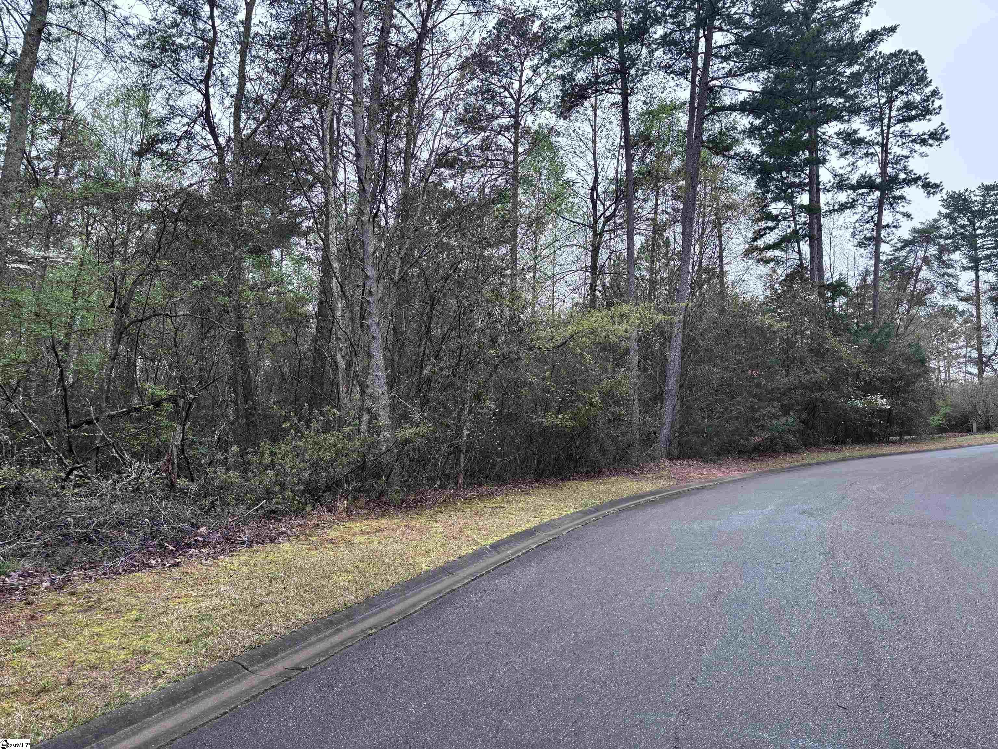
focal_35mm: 26
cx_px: 499
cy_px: 374
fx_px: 750
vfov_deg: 53.1
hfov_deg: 67.3
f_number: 1.6
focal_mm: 5.96
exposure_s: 1/158
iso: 40
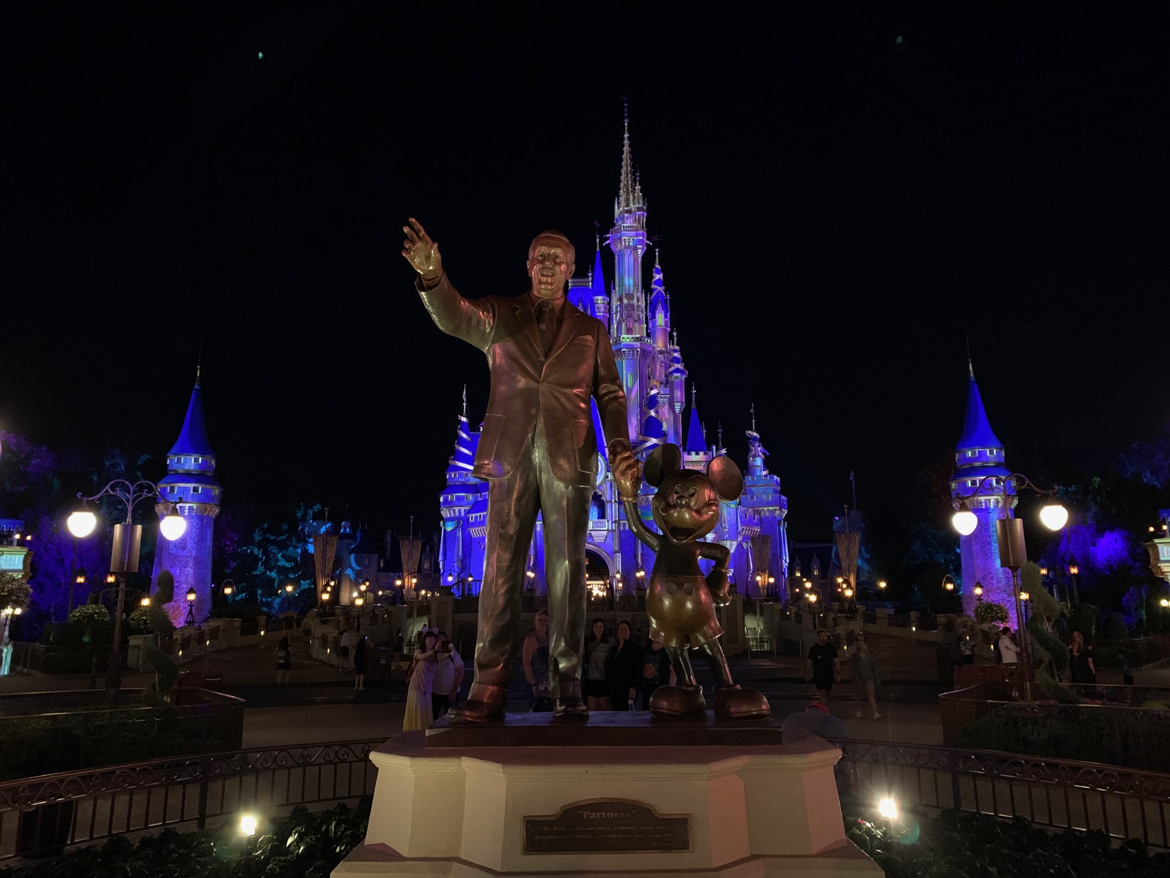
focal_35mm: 26
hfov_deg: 67.3
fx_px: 879
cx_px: 585
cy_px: 439
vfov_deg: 53.1
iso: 800
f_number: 1.8
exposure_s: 1/17
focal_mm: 4.25
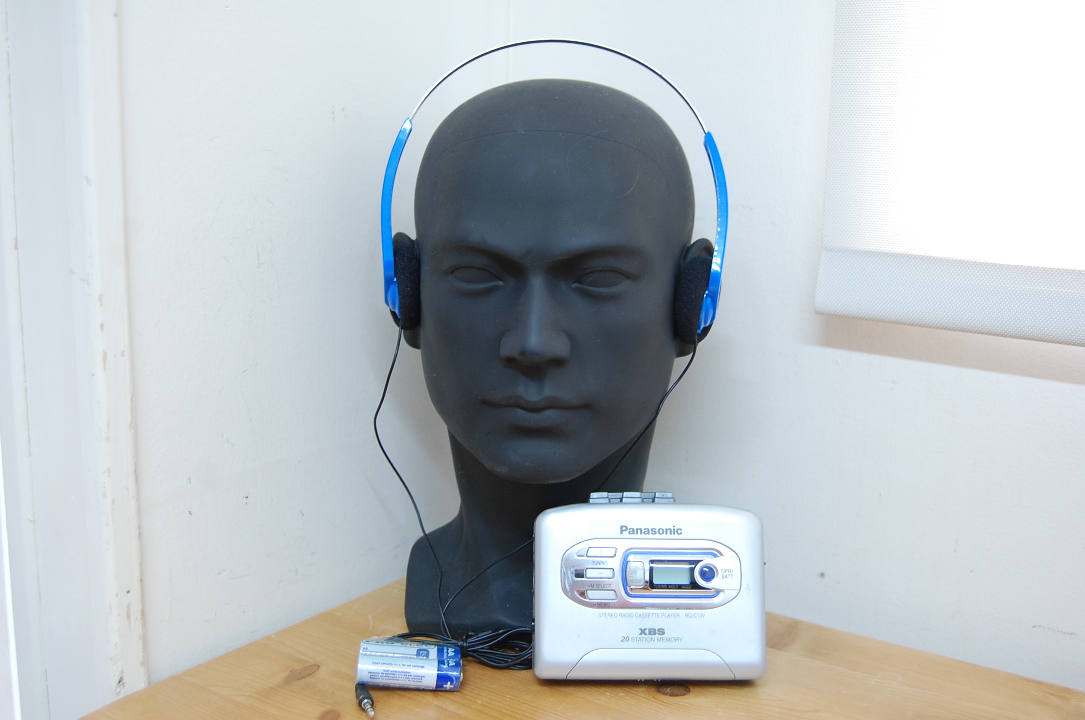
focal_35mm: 39
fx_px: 1173
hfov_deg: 49.6
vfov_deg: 34.1
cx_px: 542
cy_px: 360
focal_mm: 26
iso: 500
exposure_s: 1/30
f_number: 4.2
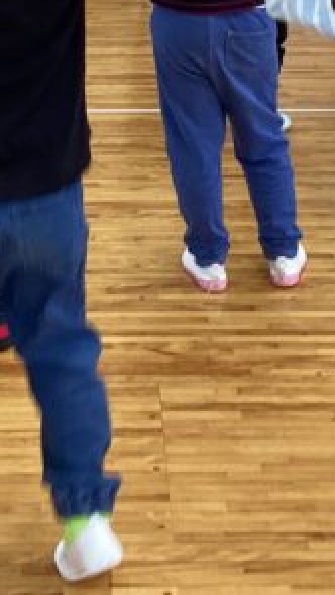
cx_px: 121
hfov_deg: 13.7
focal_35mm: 88
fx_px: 1389
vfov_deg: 23.4
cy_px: 28
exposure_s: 1/60
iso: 64
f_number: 2.4
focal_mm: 3.3
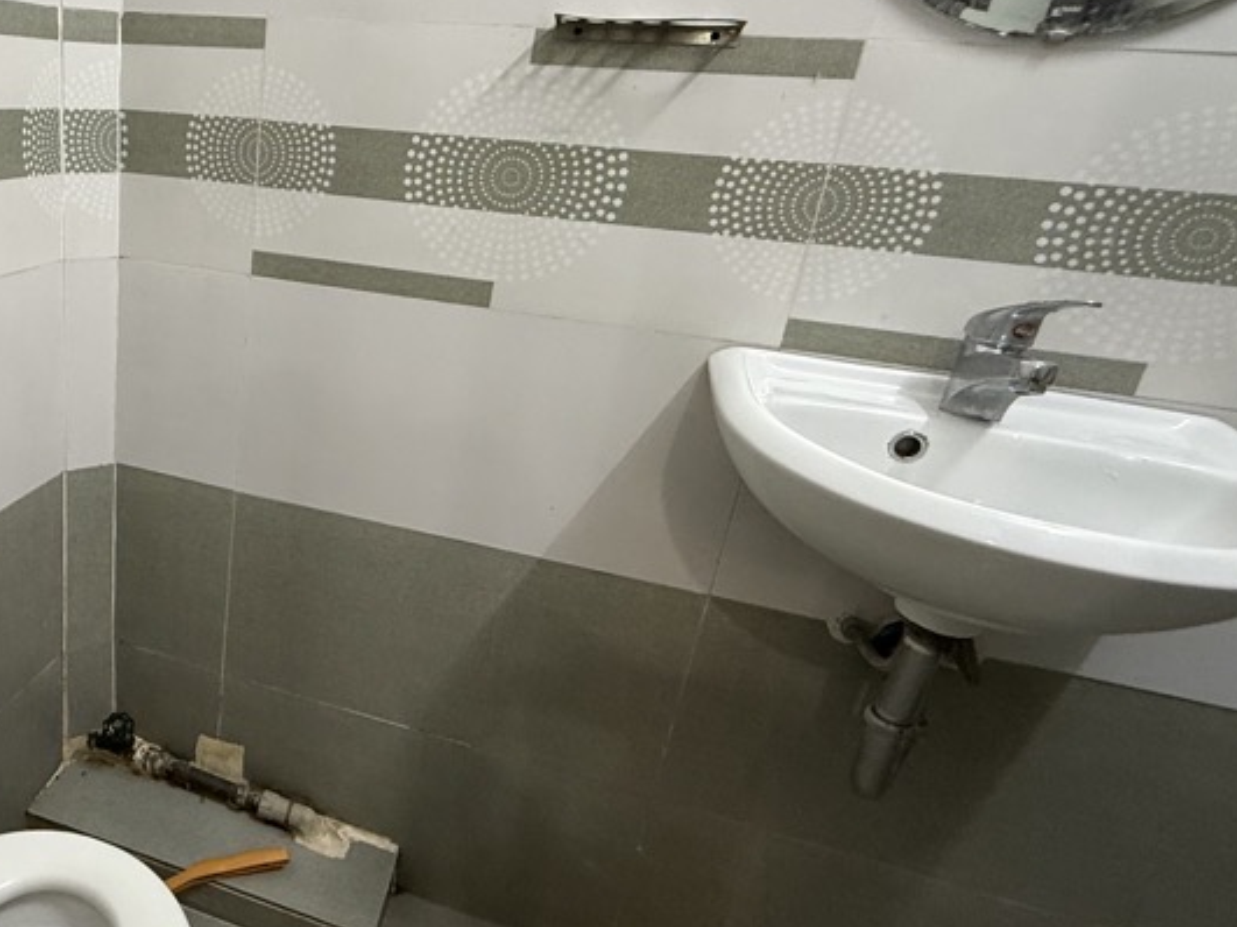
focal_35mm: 27
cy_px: 450
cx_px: 226
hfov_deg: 59.5
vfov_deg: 51.3
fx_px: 965
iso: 400
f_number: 2.2
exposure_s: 1/50
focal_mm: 2.22
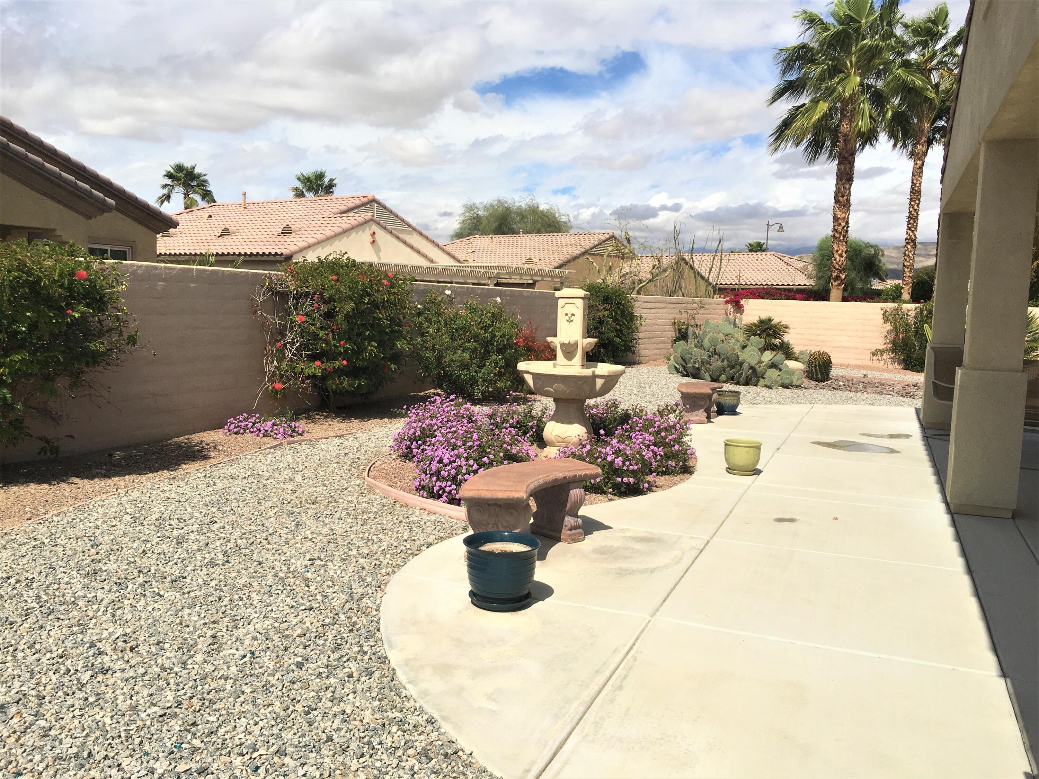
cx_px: 520
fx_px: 870
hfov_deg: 61.7
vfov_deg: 48.2
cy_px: 390
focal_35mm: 29
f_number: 2.2
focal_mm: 4.15
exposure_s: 1/3077
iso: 25
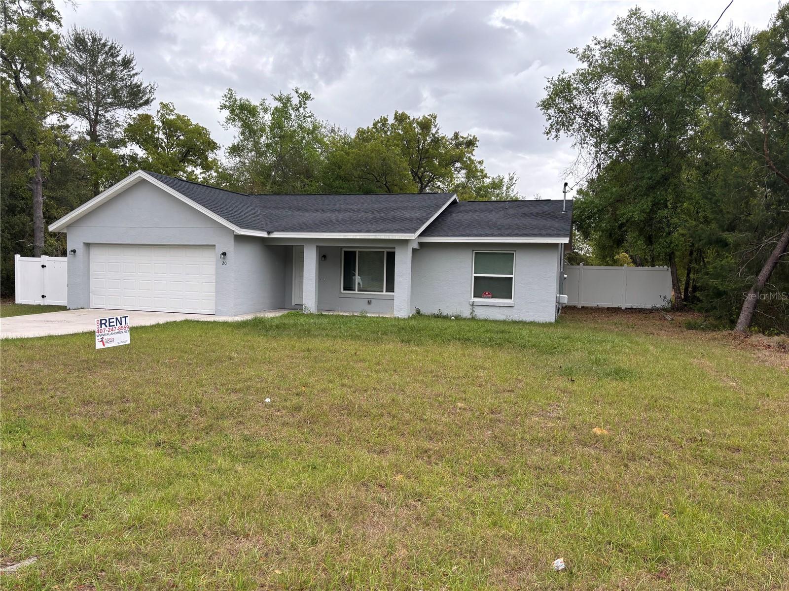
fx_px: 593
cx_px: 394
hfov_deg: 67.3
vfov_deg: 53.1
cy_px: 296
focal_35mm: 26
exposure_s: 1/500
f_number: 1.6
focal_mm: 5.96
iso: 50
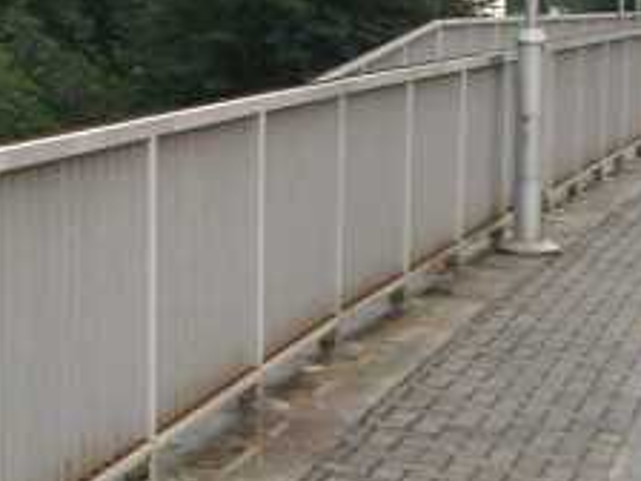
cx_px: 907
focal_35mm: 136
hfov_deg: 13.8
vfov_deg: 10.9
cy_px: 123
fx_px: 2518
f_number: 3.1
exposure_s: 1/60
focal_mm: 6.3
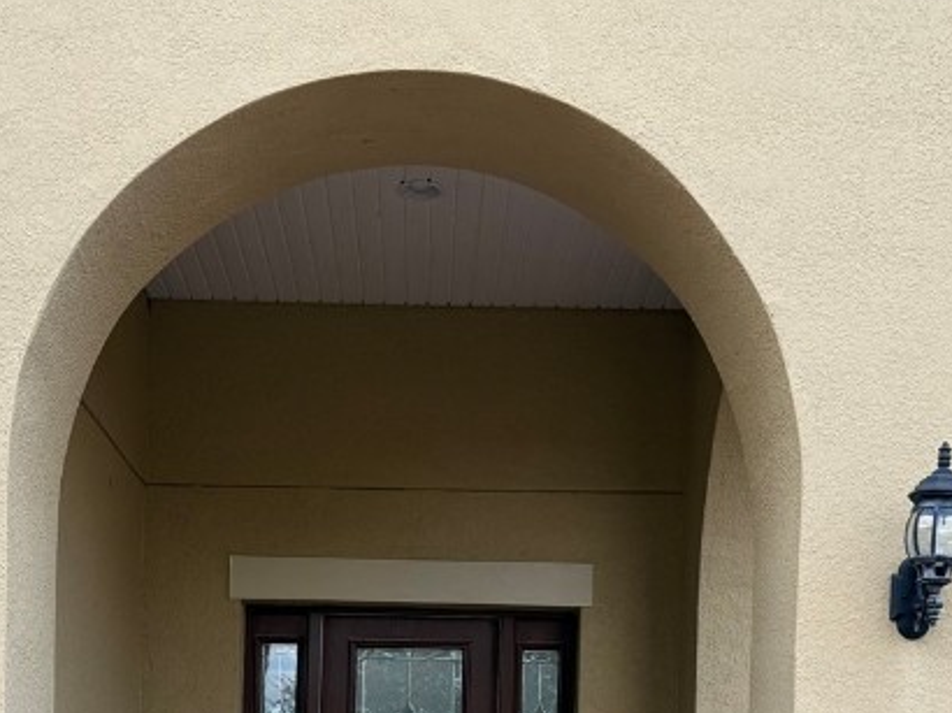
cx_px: 404
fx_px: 1649
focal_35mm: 60
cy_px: 820
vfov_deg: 22.7
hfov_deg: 32.1
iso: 80
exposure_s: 1/632
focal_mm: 6.76
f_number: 1.78
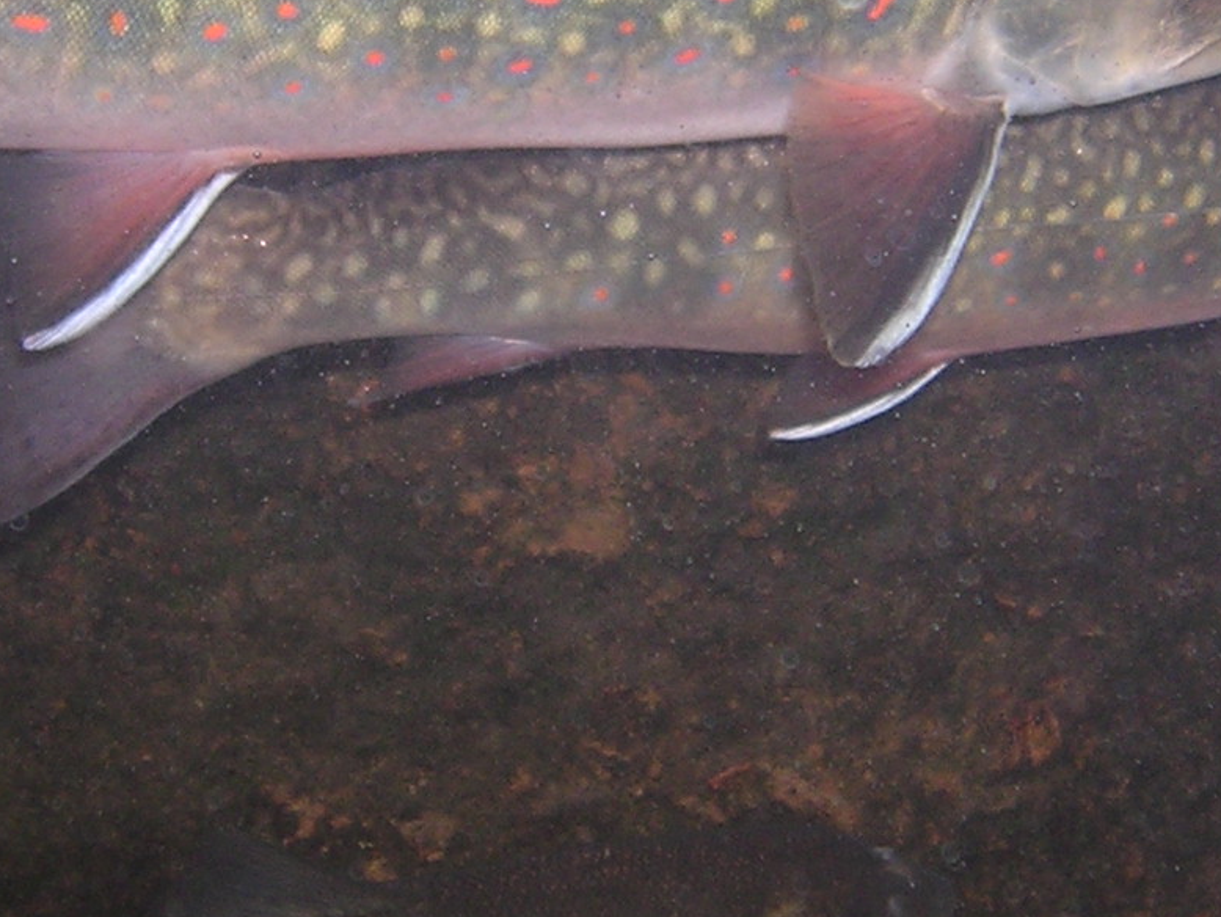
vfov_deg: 14.7
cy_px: 168
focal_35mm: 100
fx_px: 3528
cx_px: 487
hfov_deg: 19.6
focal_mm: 5.8
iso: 100
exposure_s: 1/60.1
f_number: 2.8
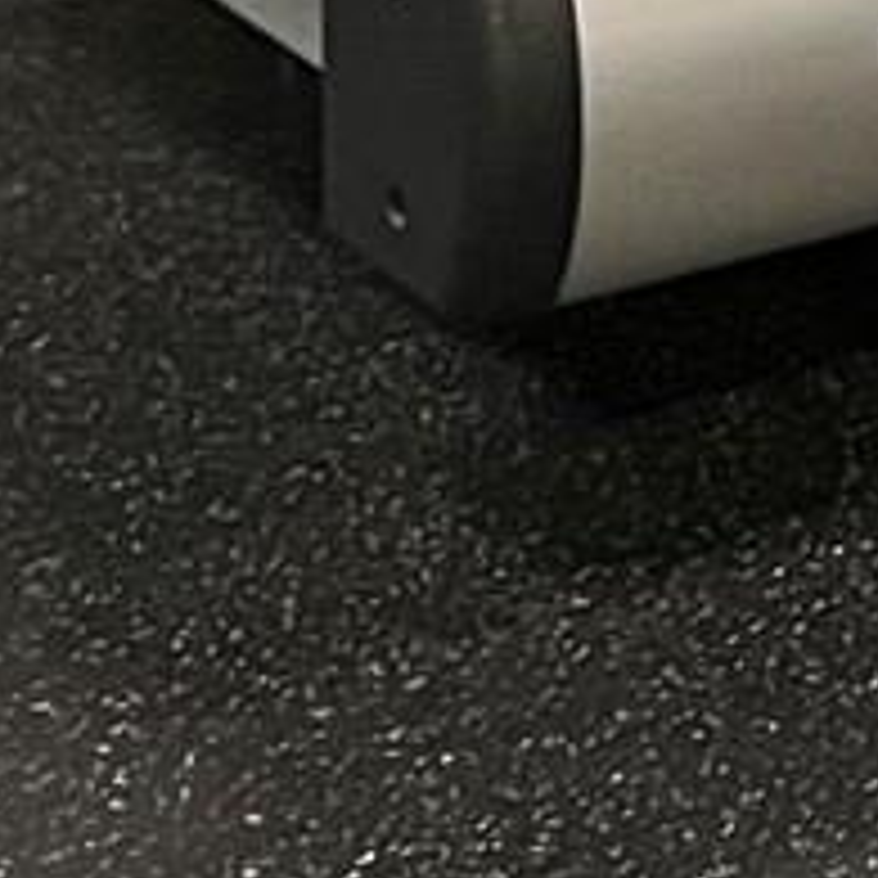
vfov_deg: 6.8
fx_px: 6916
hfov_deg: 6.7
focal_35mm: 241
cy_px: -1418
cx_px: 2427
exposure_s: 1/40
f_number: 1.5
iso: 500
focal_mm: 5.7
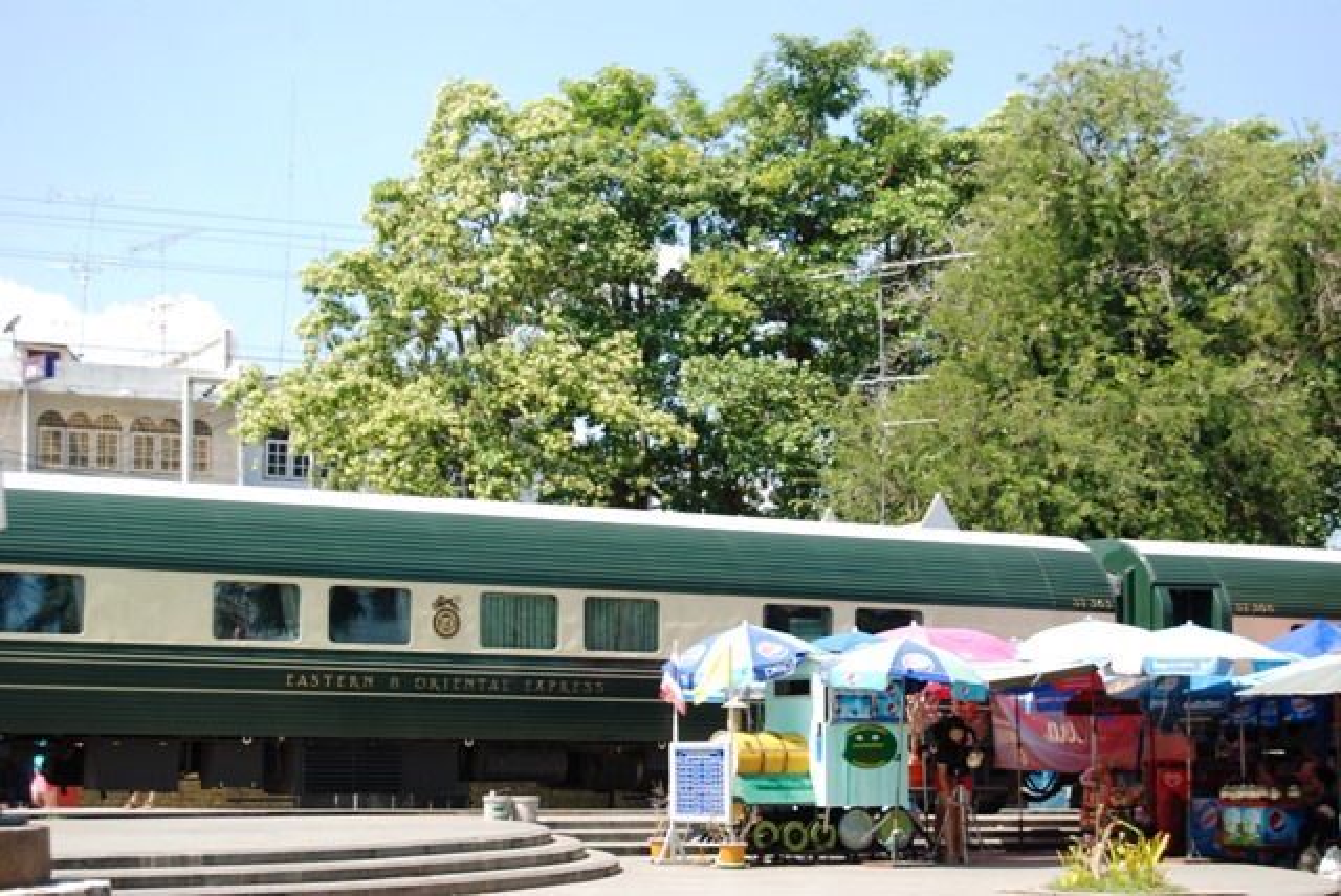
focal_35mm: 75
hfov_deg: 27.0
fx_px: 2796
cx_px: 670
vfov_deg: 18.2
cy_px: 448
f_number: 7.1
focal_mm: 50
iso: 100
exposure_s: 1/125
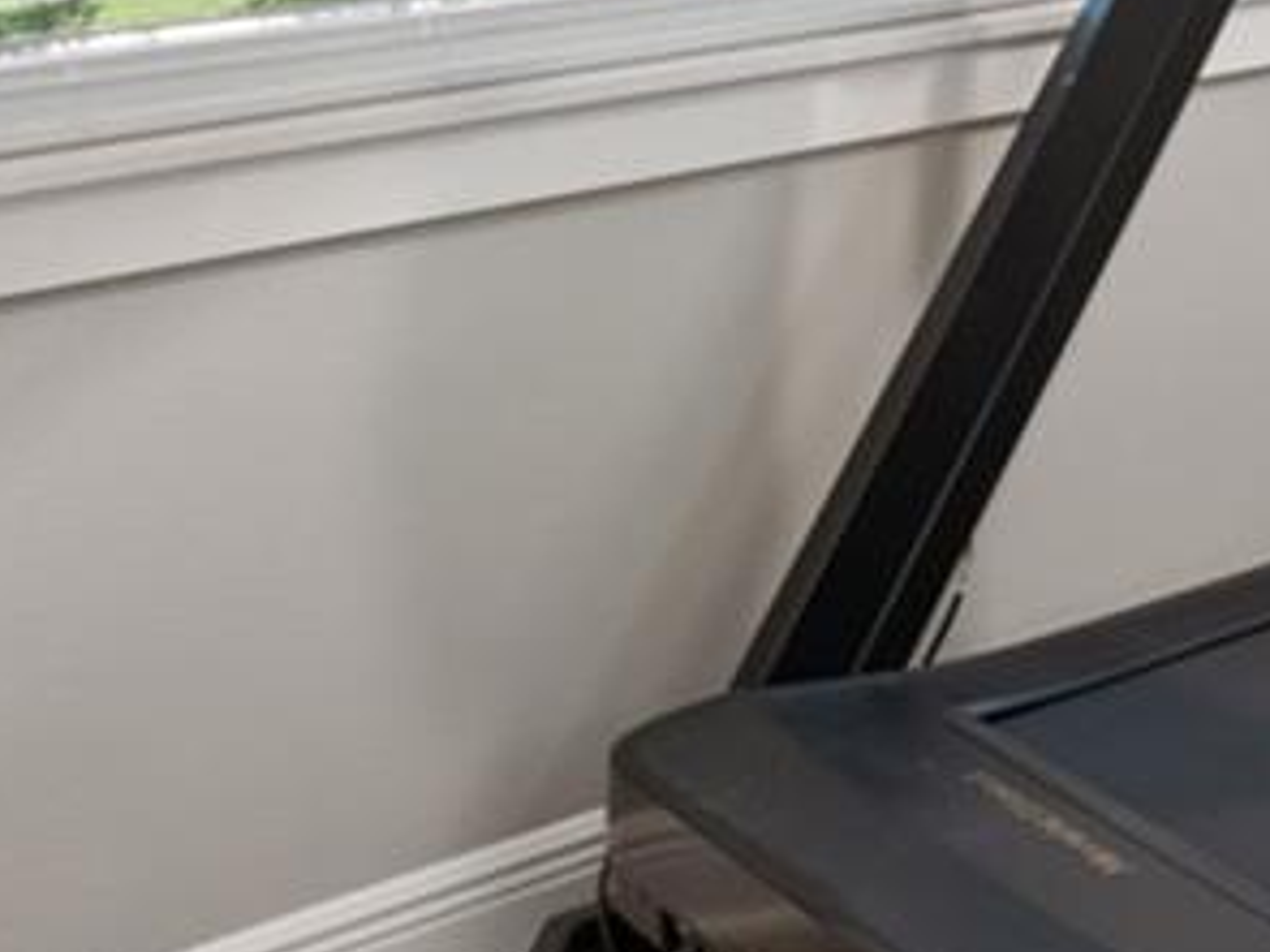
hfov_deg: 24.2
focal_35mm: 73
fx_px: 2677
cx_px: 1528
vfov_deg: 18.1
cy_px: -442
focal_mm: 14
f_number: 7.1
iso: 250
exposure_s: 1/2.5
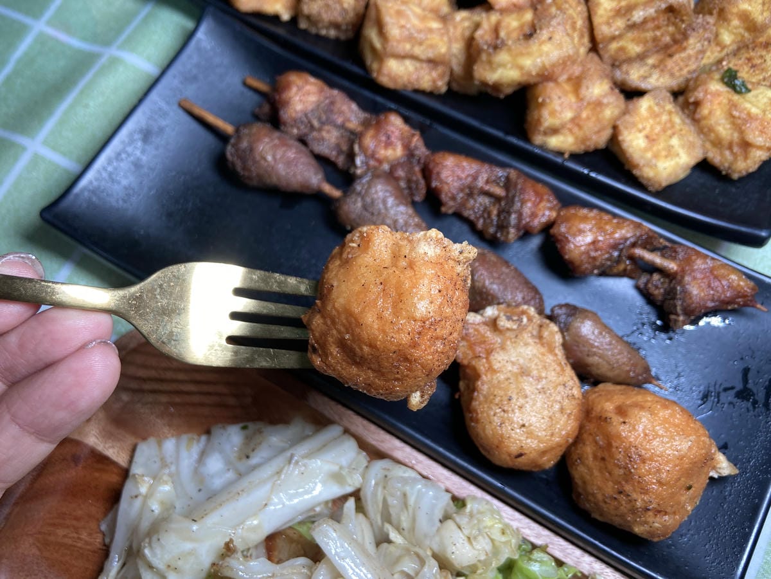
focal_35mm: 26
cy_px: 290
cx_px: 386
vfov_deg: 53.1
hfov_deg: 67.3
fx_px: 579
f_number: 1.8
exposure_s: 1/120
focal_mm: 4.25
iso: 64
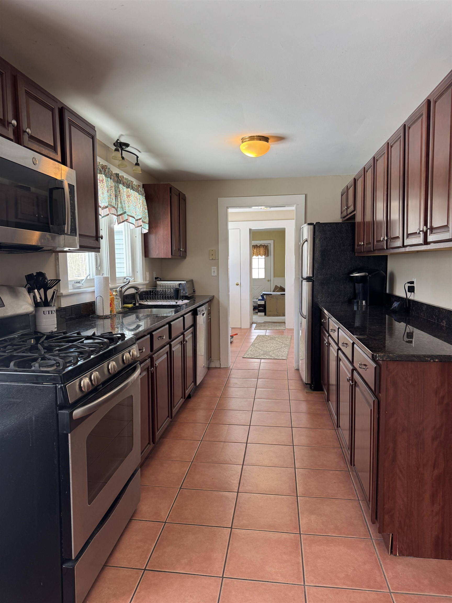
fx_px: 418
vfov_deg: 71.6
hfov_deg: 56.8
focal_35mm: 24
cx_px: 226
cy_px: 302
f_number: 1.78
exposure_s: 1/120
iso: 100
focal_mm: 6.76
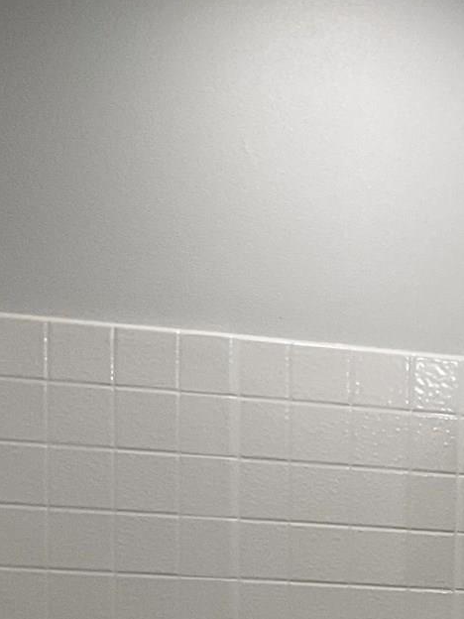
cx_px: 824
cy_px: 832
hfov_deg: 12.6
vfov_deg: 17.1
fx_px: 1912
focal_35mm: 107
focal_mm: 3
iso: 64
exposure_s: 1/120
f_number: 1.8
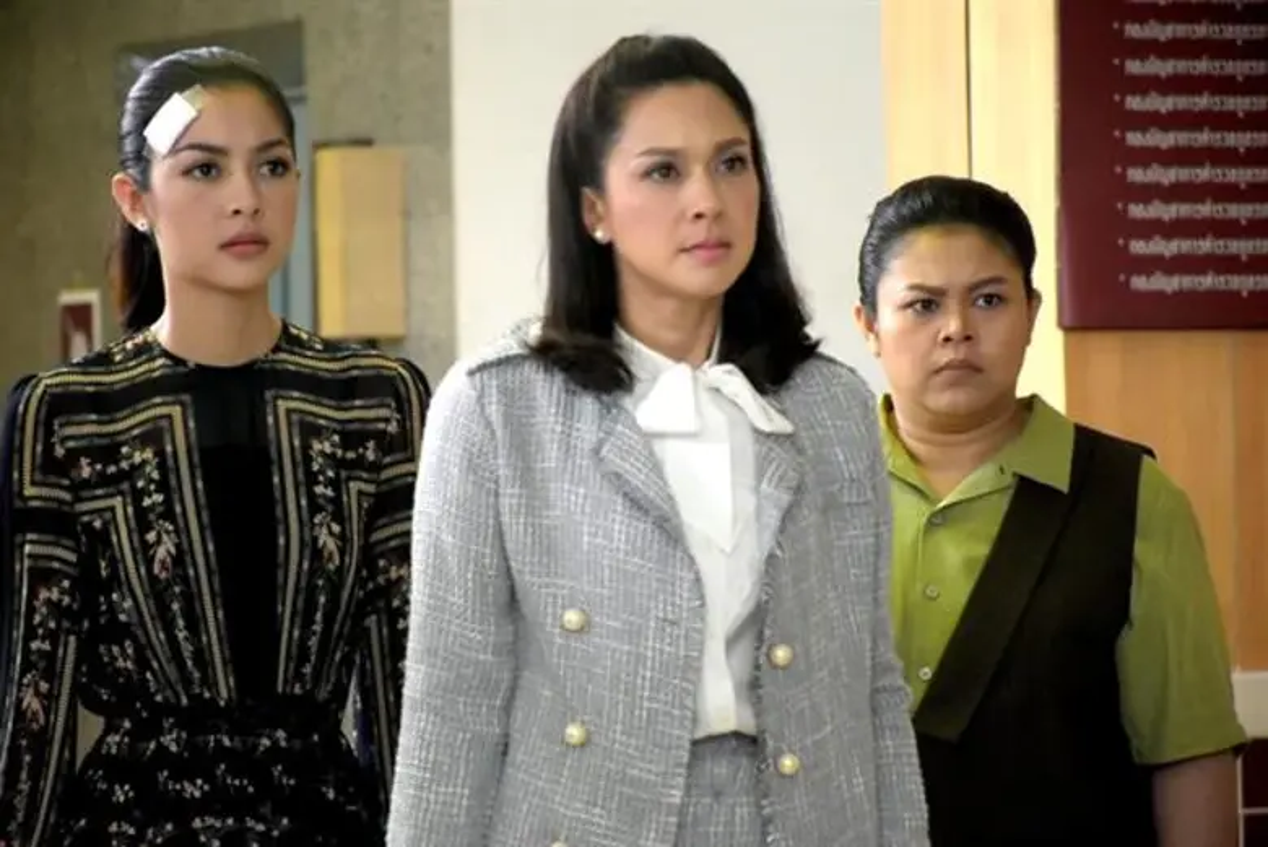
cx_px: 634
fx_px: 7400
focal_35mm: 210
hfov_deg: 9.8
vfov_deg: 6.6
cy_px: 424
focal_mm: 140
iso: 1600
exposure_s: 1/100
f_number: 5.6
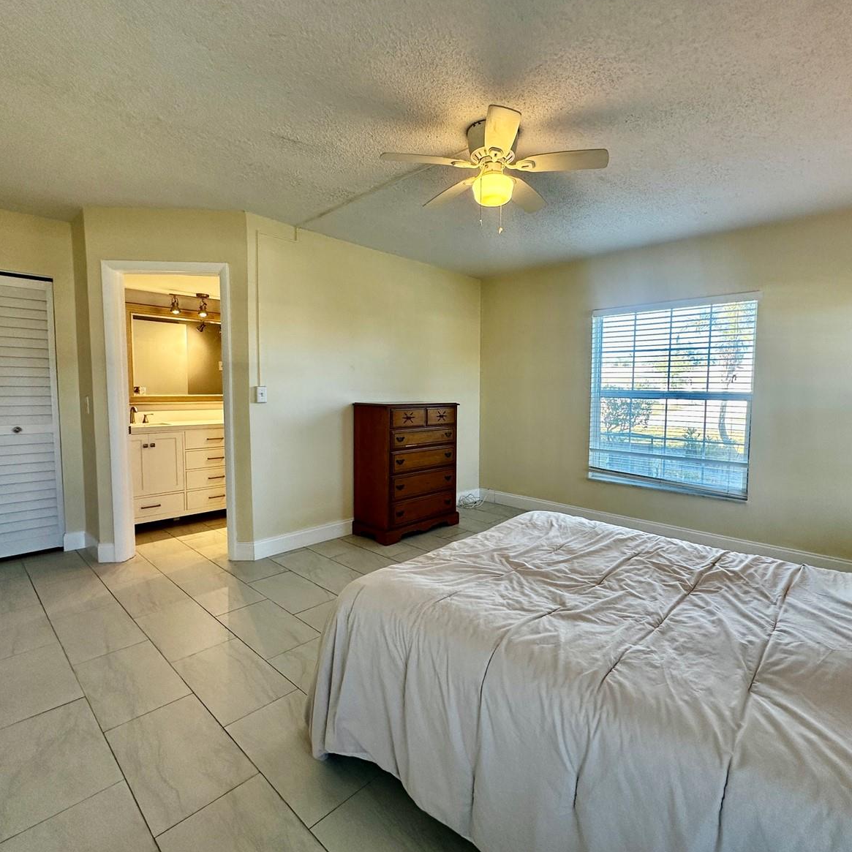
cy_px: 420
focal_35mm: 17
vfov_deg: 84.0
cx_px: 466
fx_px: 473
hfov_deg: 83.7
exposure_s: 1/120
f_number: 2.2
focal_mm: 2.22
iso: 100
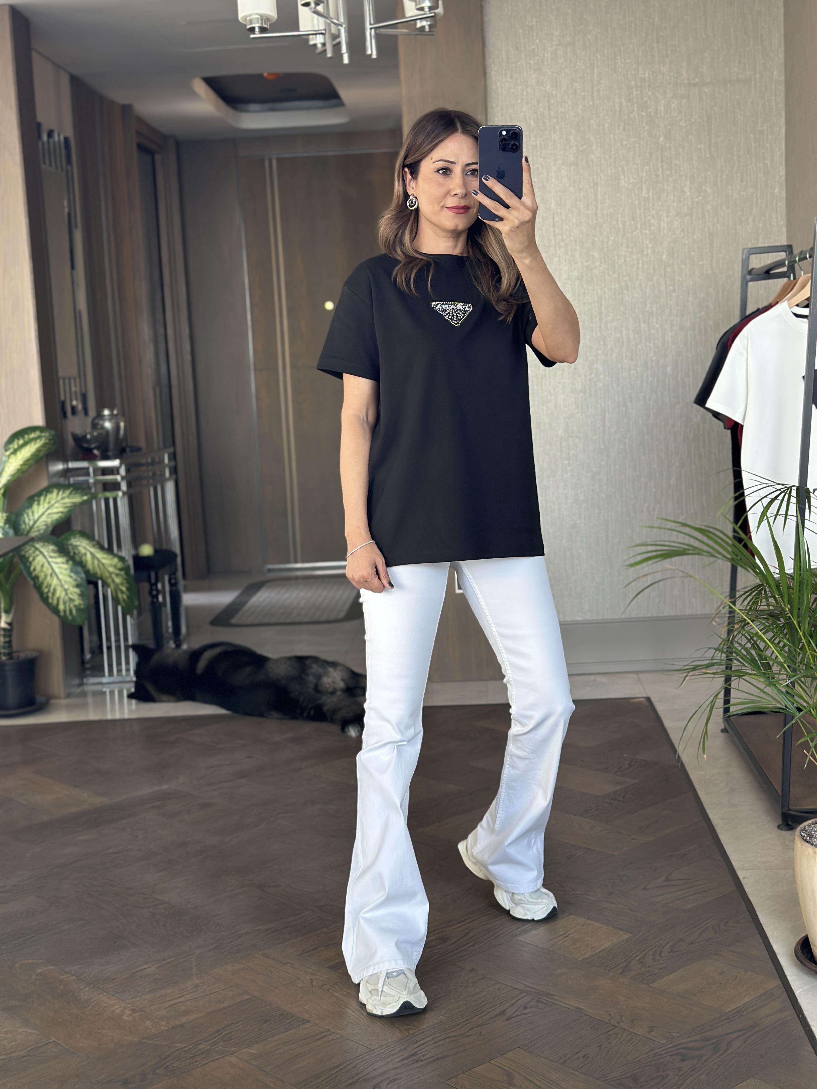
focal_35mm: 48
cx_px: 408
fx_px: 1511
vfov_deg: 39.7
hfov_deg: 30.3
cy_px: 544
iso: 125
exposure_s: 1/60
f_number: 1.78
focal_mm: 6.86
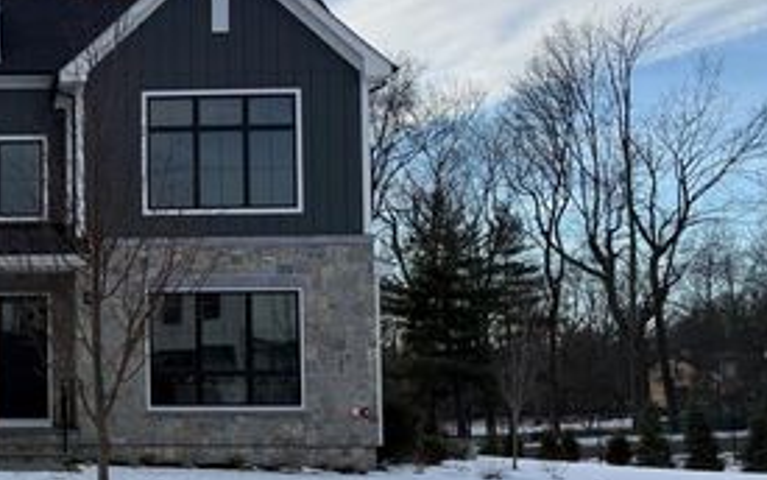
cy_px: 333
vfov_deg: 23.4
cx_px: -53
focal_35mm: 55
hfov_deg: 32.9
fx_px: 1150
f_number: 1.78
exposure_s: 1/3425
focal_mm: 6.76
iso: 100
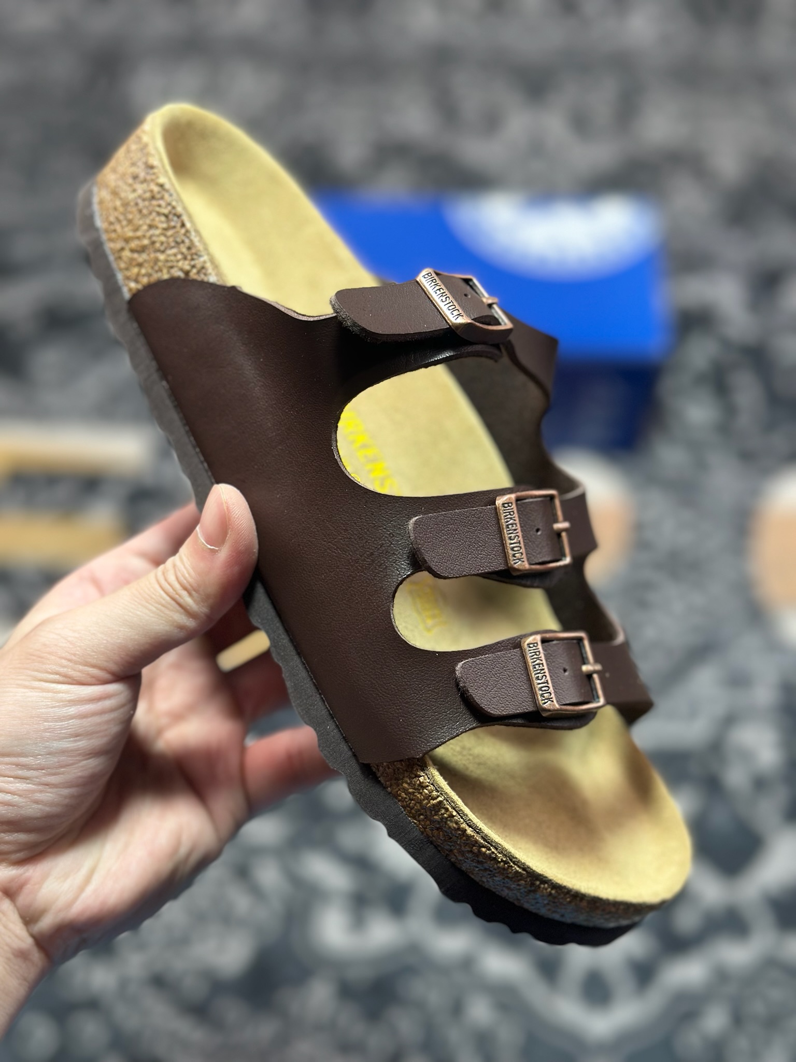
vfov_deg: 39.7
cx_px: 398
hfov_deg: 30.3
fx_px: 1472
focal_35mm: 48
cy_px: 531
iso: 64
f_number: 1.78
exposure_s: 1/156
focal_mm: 6.86
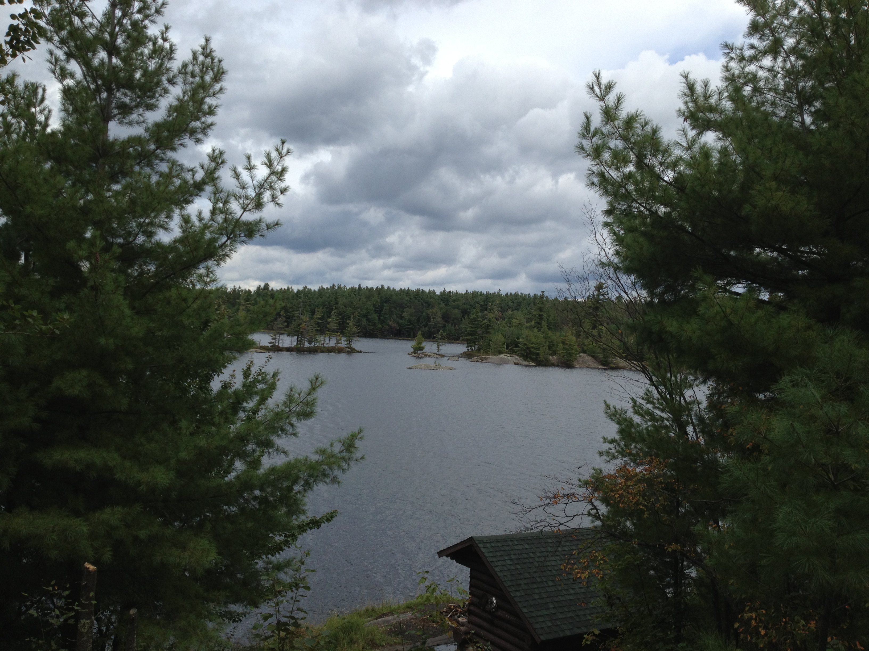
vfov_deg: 40.7
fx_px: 879
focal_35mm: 35
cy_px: 326
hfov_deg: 52.6
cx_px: 434
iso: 50
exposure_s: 1/1453
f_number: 2.4
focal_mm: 4.28
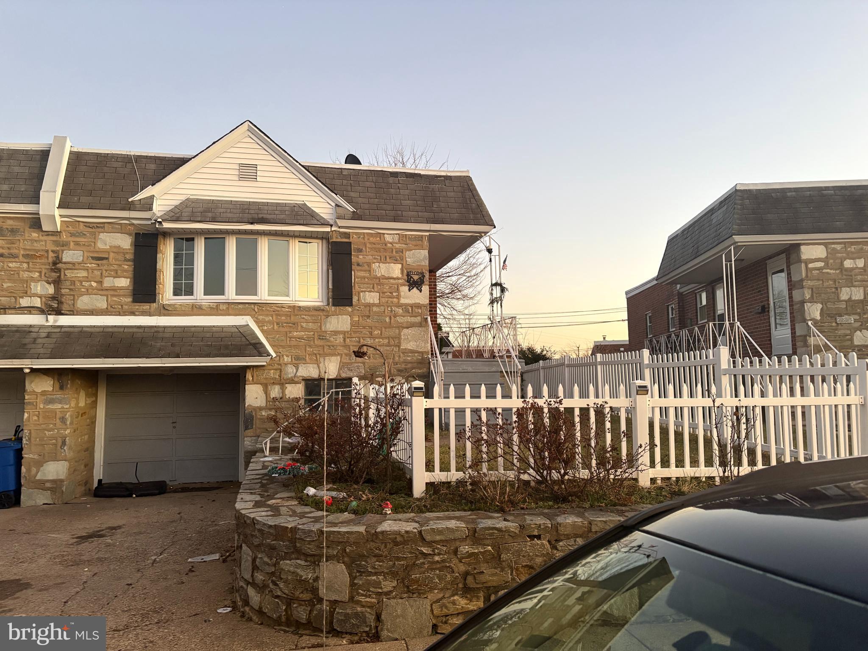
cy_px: 326
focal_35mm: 26
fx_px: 652
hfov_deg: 67.3
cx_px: 434
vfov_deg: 53.1
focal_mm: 5.96
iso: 320
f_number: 1.6
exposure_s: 1/60
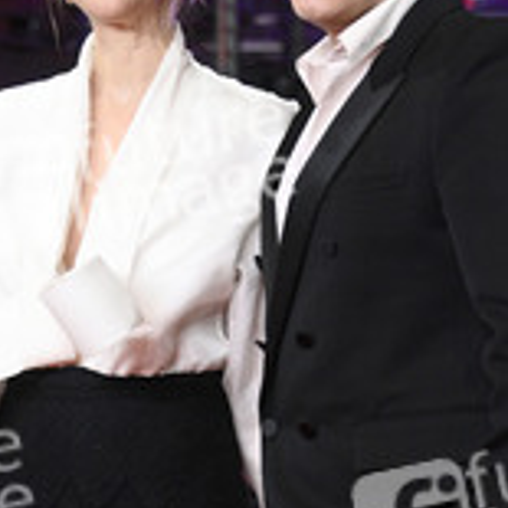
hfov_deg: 8.0
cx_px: 223
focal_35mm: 219
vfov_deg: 8.0
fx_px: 3636
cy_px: 344
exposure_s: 1/200
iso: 5000
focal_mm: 100
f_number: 5.6
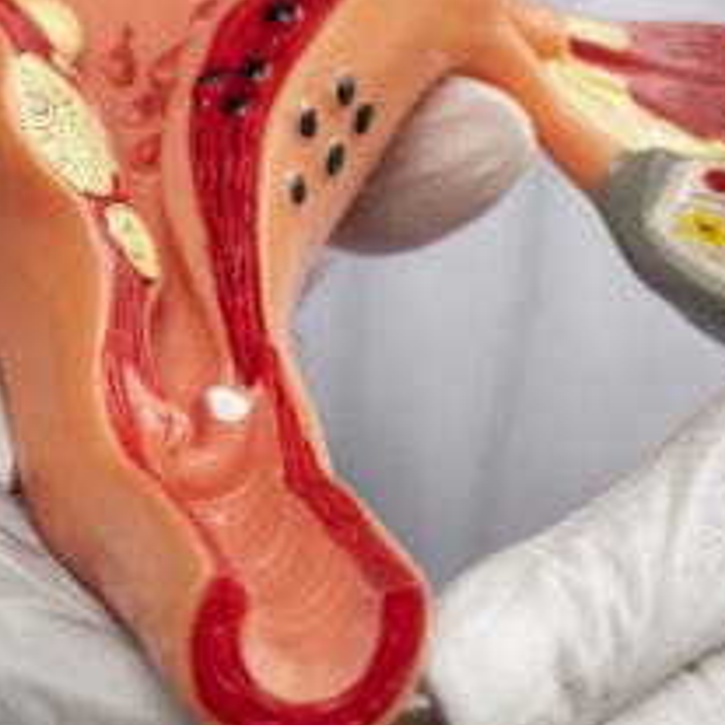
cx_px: 359
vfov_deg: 5.1
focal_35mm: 346
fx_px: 8199
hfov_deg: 5.1
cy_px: 191
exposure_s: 1/160
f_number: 5.6
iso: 640
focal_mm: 90
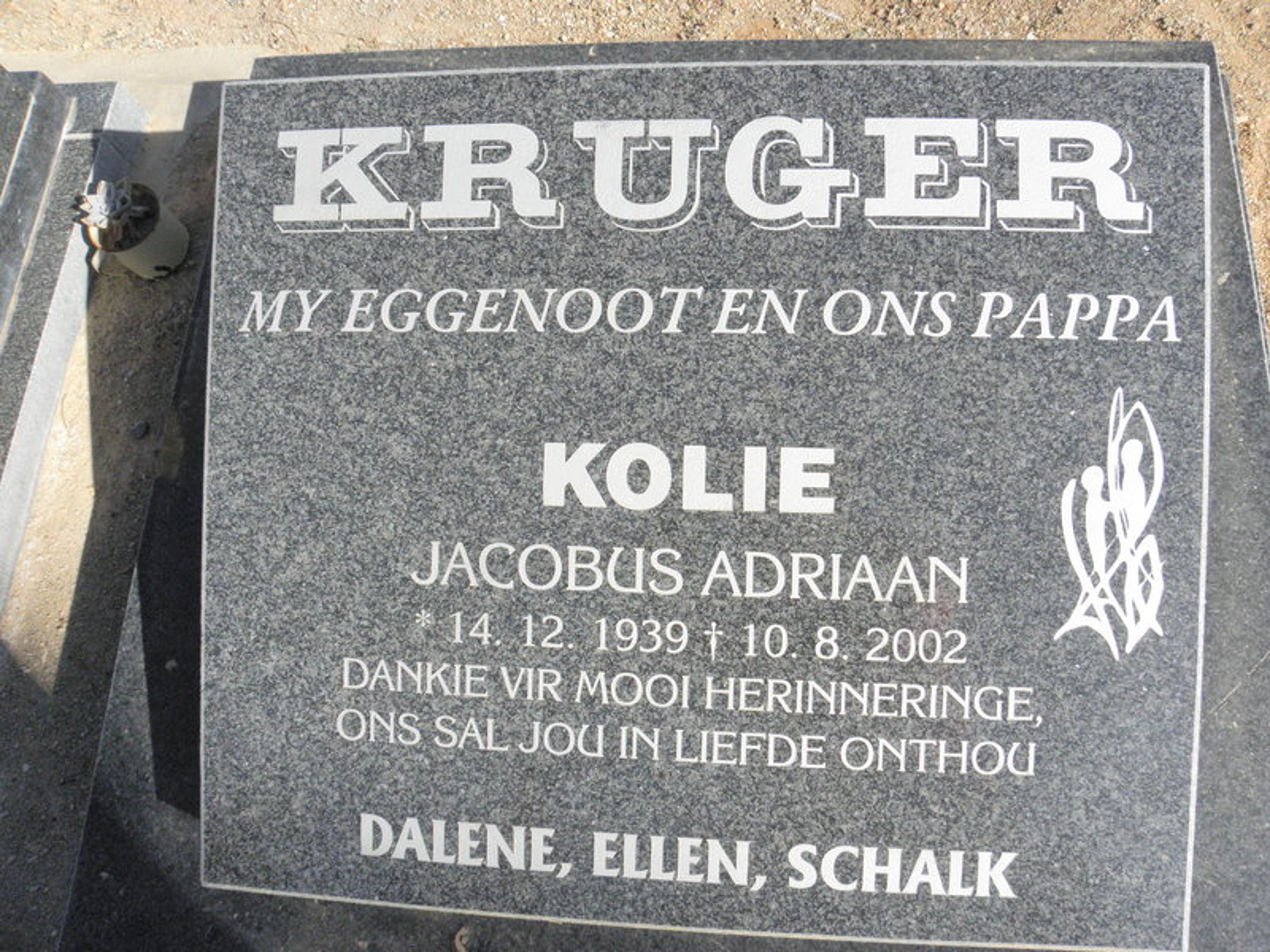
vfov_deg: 53.1
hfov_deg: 67.3
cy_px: 476
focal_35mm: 26
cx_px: 635
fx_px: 954
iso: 200
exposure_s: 1/1000
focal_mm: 4.6
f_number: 5.6
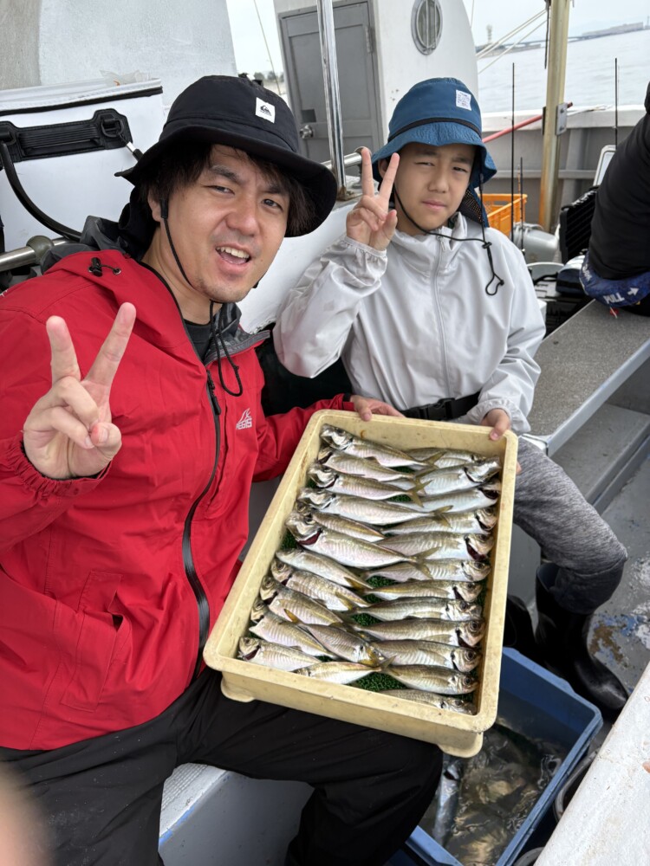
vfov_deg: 67.3
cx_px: 325
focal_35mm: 26
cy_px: 433
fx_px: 651
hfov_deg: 53.1
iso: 50
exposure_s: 1/1311
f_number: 1.6
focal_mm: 5.96
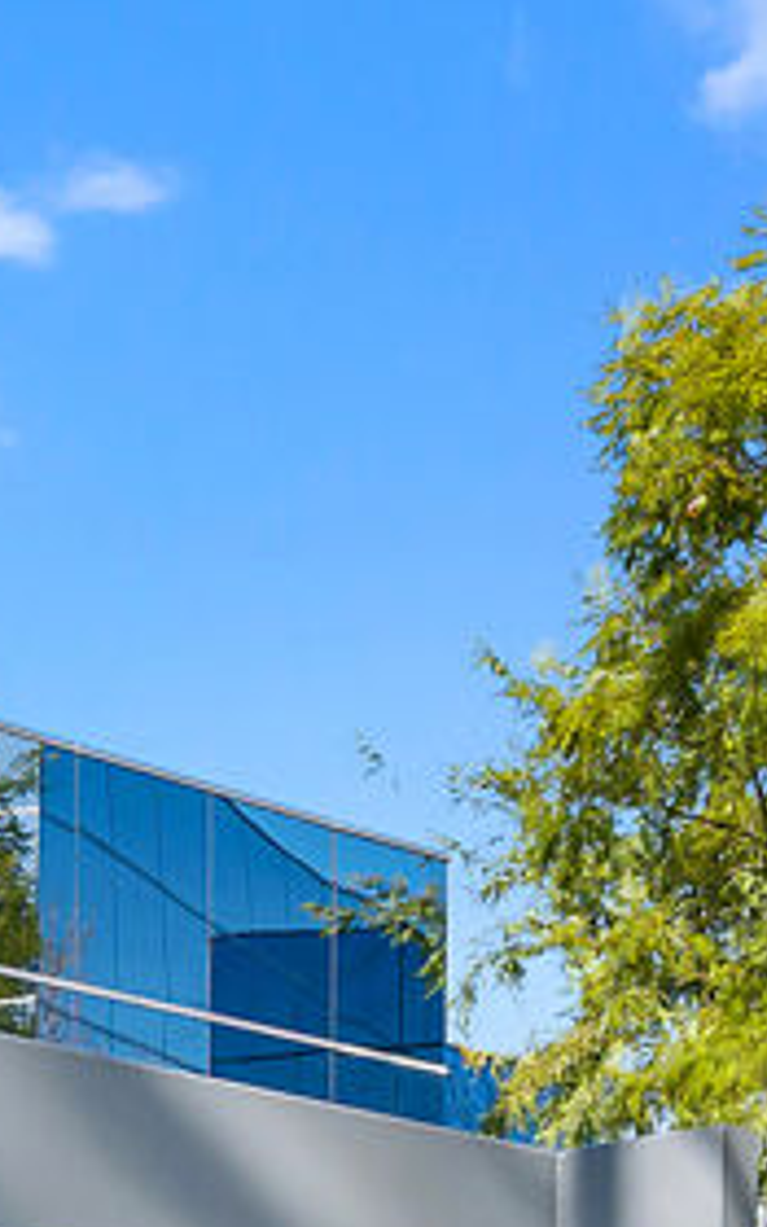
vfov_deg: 19.5
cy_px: 1834
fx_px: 3110
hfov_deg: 13.9
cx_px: 39
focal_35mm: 93
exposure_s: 1/125
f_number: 8
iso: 400
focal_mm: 16
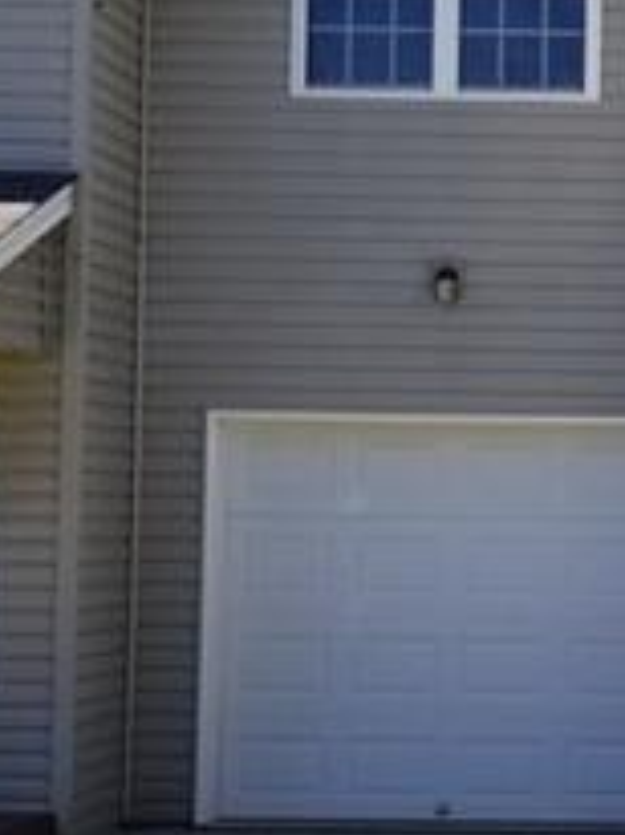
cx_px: 856
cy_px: 434
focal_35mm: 97
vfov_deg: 20.3
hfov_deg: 14.5
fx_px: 2340
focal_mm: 4.3
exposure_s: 1/1184
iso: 50
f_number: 1.7
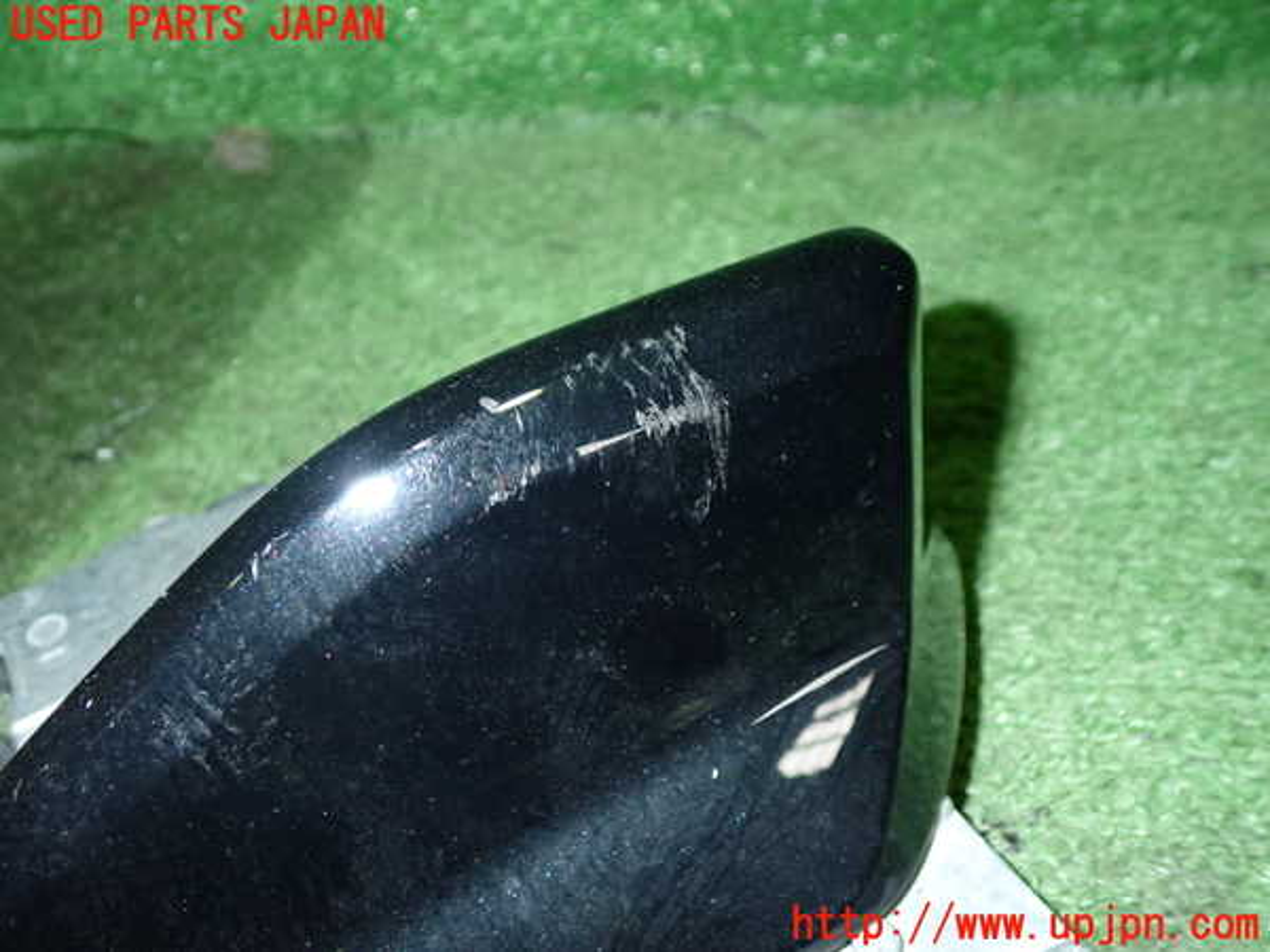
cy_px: 476
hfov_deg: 56.8
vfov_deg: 44.2
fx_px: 1174
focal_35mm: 32
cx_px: 635
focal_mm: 5.79
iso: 400
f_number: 7.1
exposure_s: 1/30
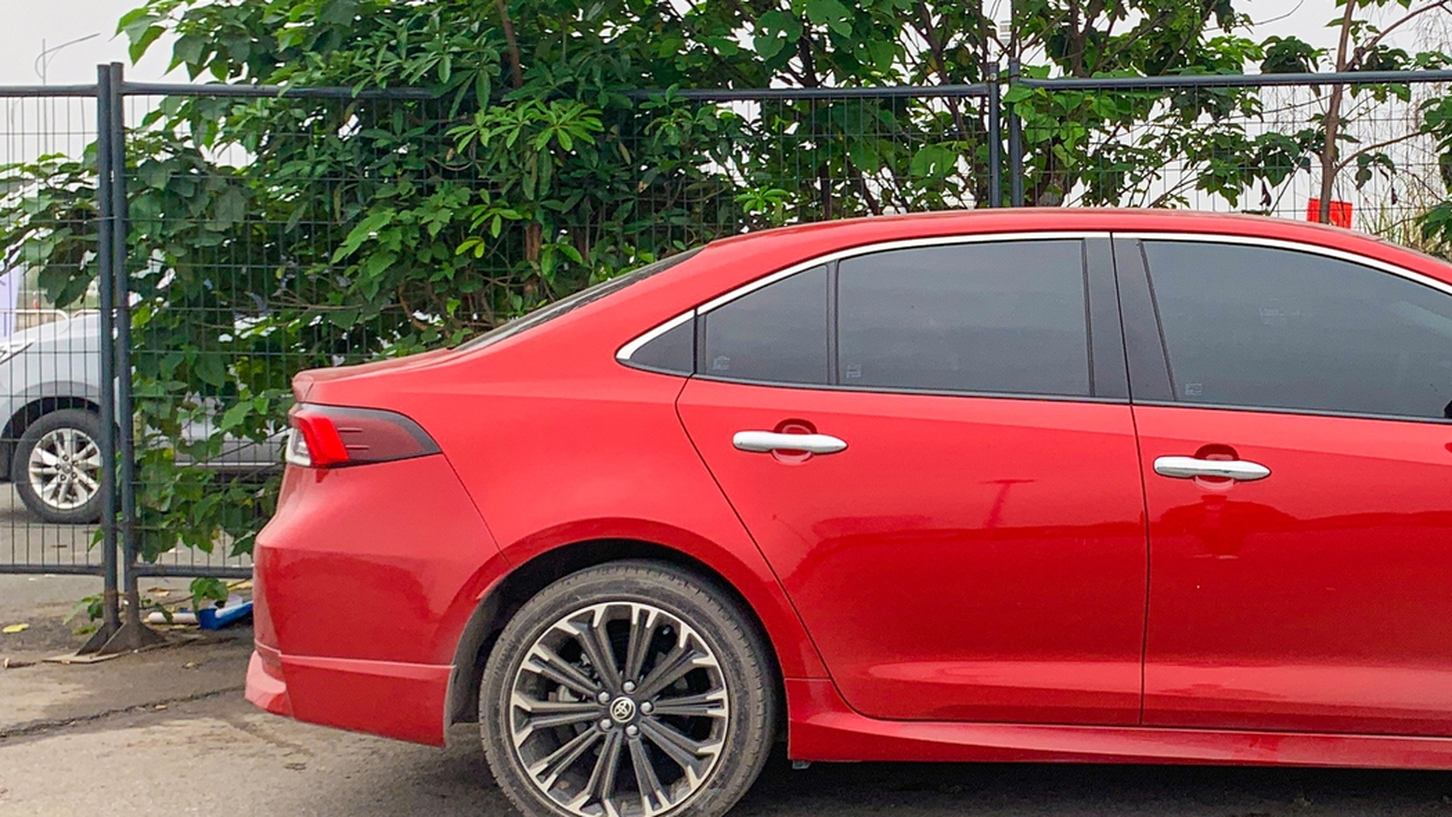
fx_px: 2079
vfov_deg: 22.2
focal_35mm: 54
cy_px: 343
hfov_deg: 37.2
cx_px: 1153
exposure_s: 1/1000
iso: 25
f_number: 1.8
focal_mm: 4.25
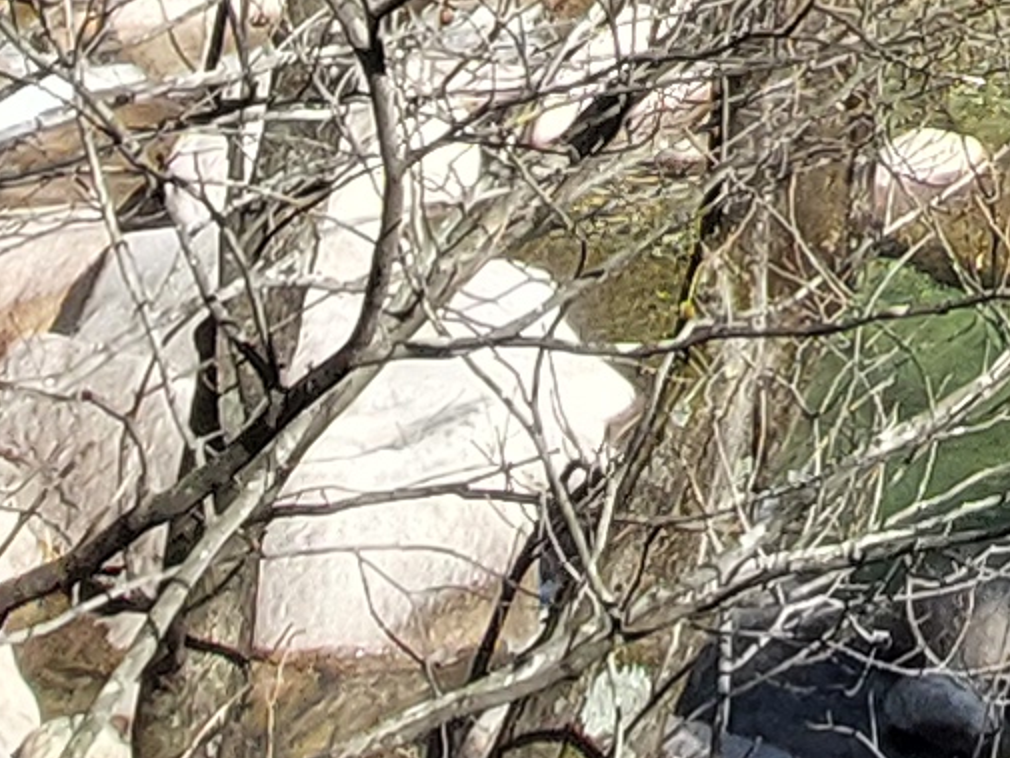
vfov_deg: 9.6
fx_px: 3006
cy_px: -1772
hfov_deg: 16.8
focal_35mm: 103
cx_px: 1626
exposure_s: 1/877
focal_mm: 1.74
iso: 50
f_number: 2.2
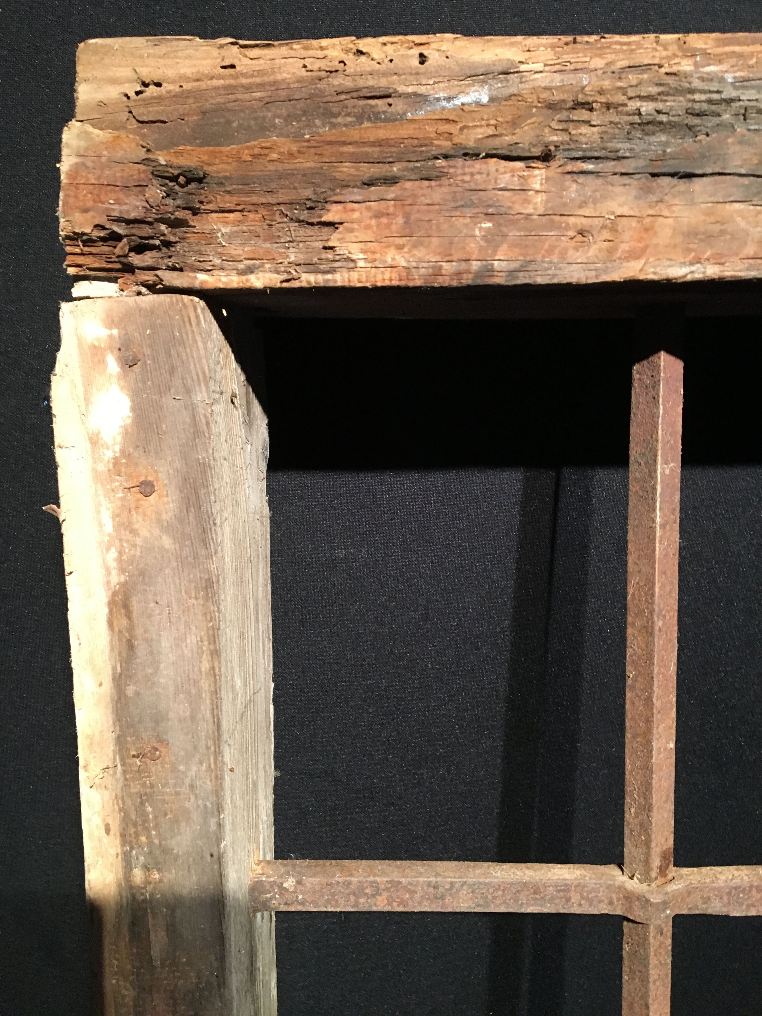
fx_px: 851
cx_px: 381
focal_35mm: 29
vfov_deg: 61.7
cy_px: 508
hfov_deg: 48.2
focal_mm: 4.15
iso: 200
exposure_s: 1/33
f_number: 2.2
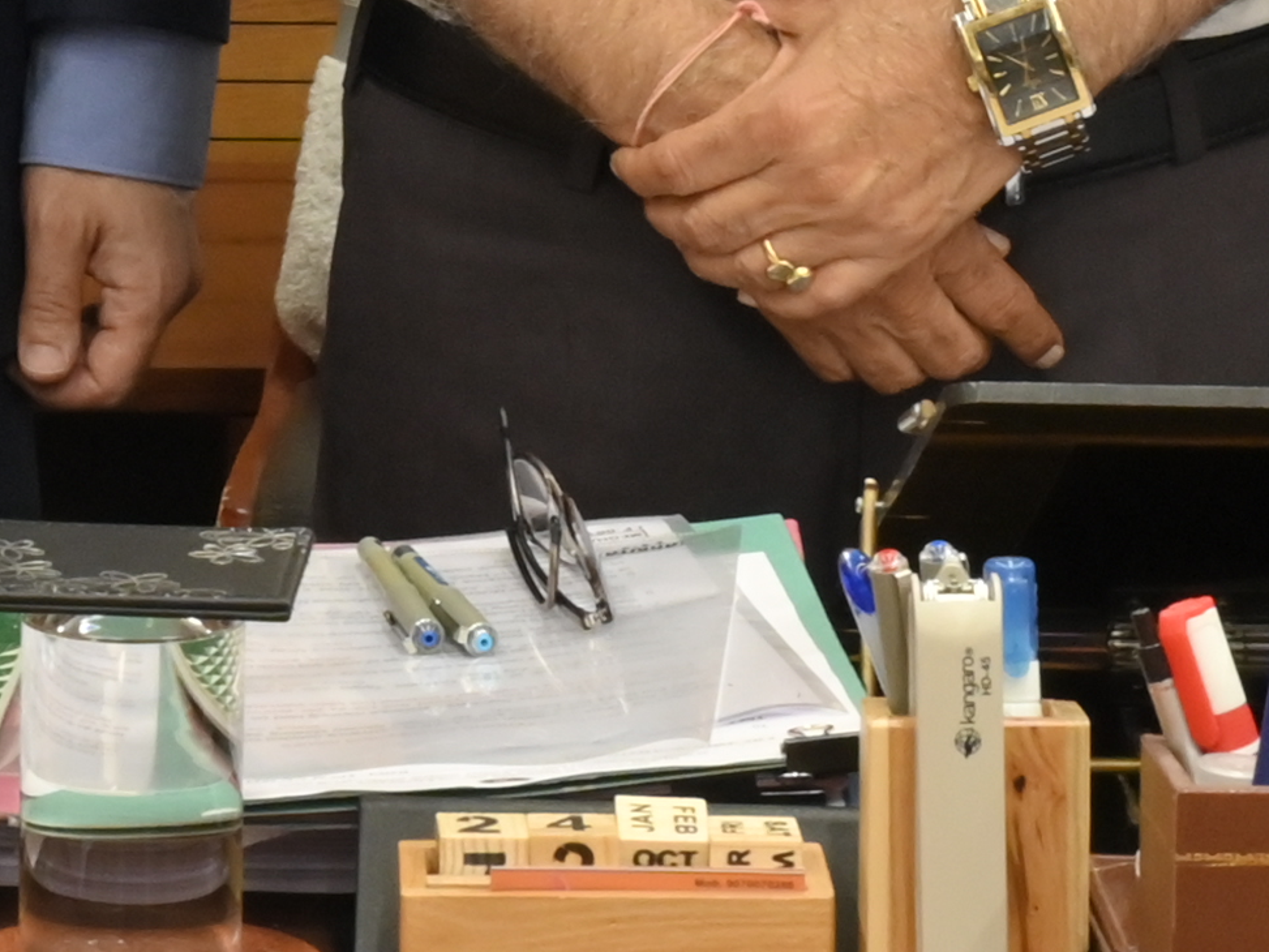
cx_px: -260
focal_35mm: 221
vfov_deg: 6.6
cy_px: -743
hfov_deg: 8.8
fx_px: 8103
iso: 1600
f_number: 11
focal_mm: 37
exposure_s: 1/50
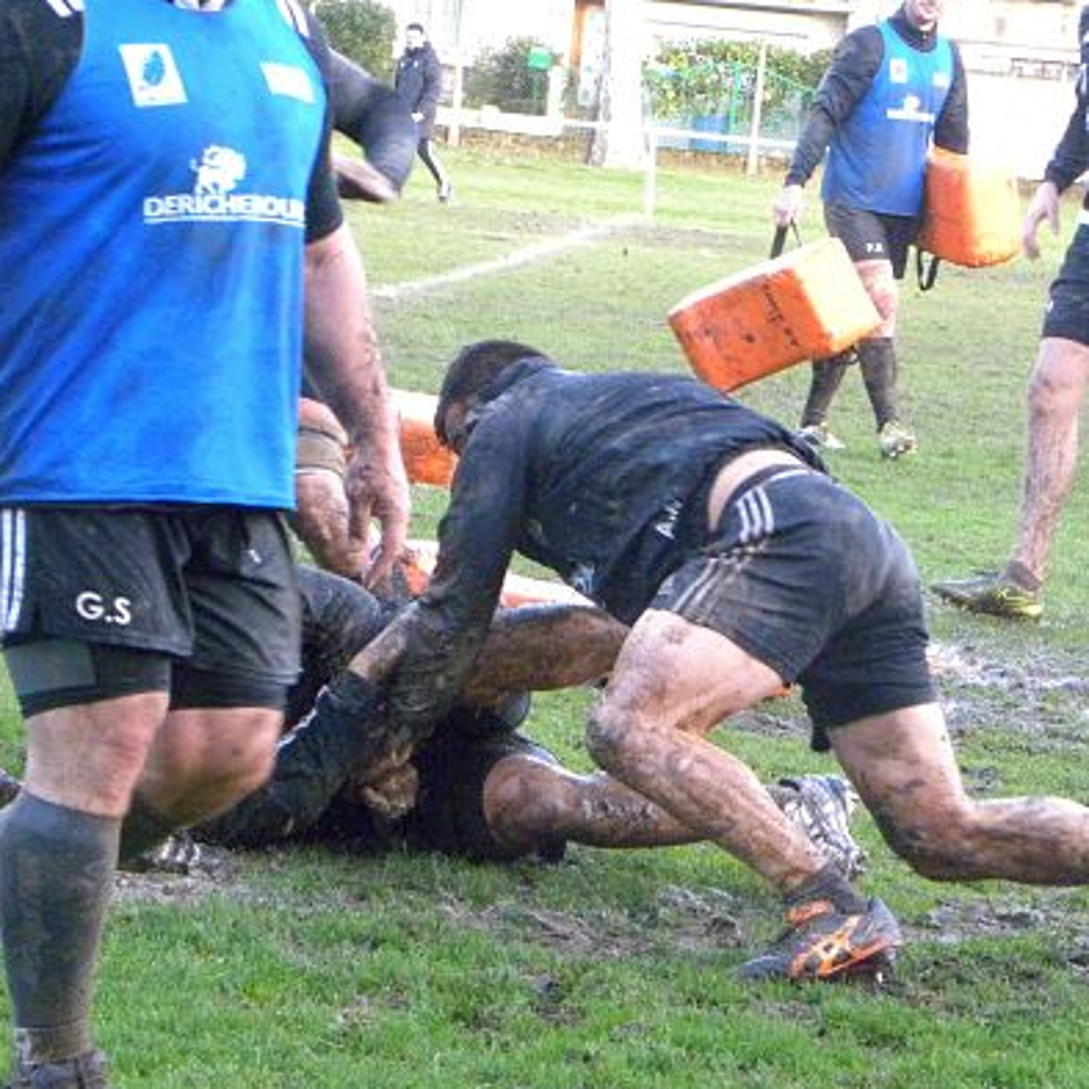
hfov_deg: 9.0
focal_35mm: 194
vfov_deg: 9.0
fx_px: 6905
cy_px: 611
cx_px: 641
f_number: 4.5
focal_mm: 25.7
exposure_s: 1/191
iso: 727
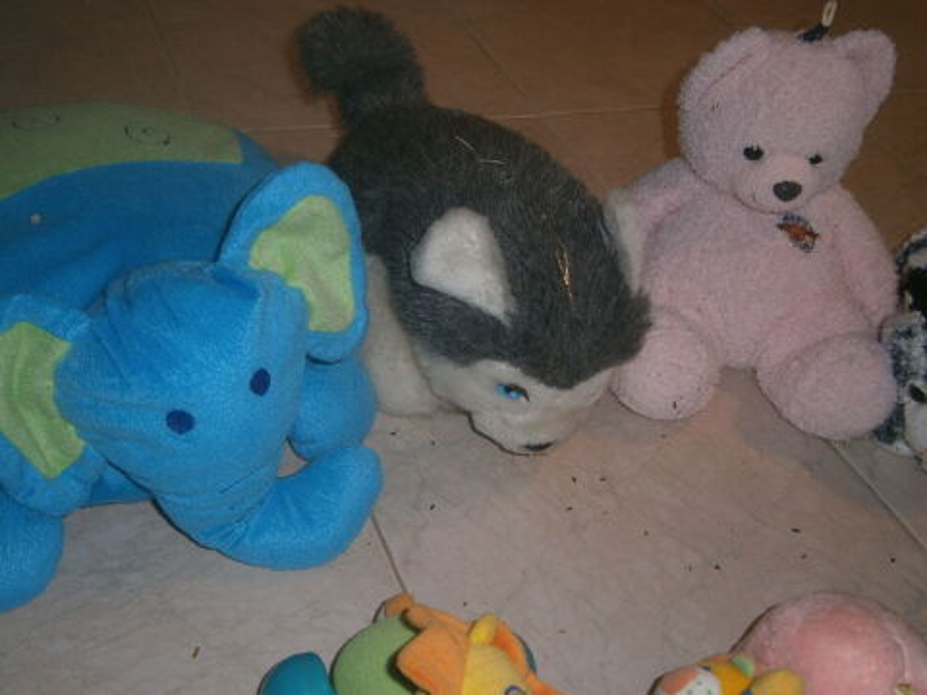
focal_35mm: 47
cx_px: 464
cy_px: 348
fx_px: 1259
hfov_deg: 40.4
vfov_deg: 30.9
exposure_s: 1/40
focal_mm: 8.3
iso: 80
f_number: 3.4
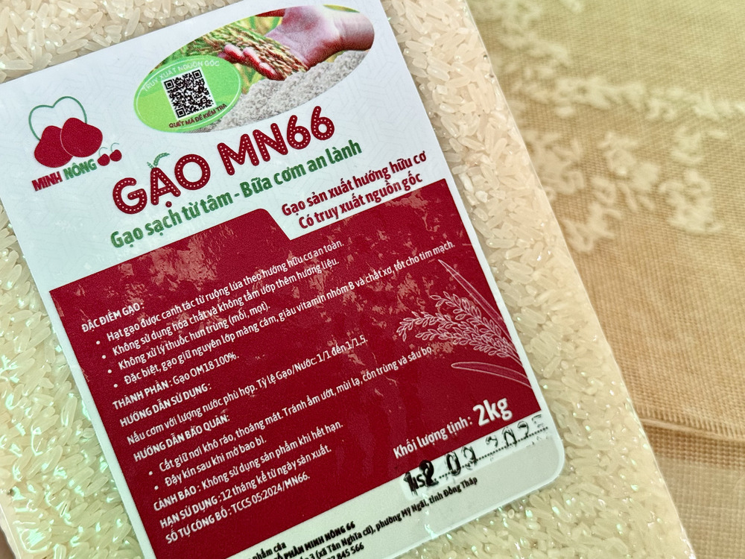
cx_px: 372
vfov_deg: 30.3
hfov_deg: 39.7
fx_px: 1033
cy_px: 280
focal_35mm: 48
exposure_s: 1/96
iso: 100
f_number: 1.78
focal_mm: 6.76
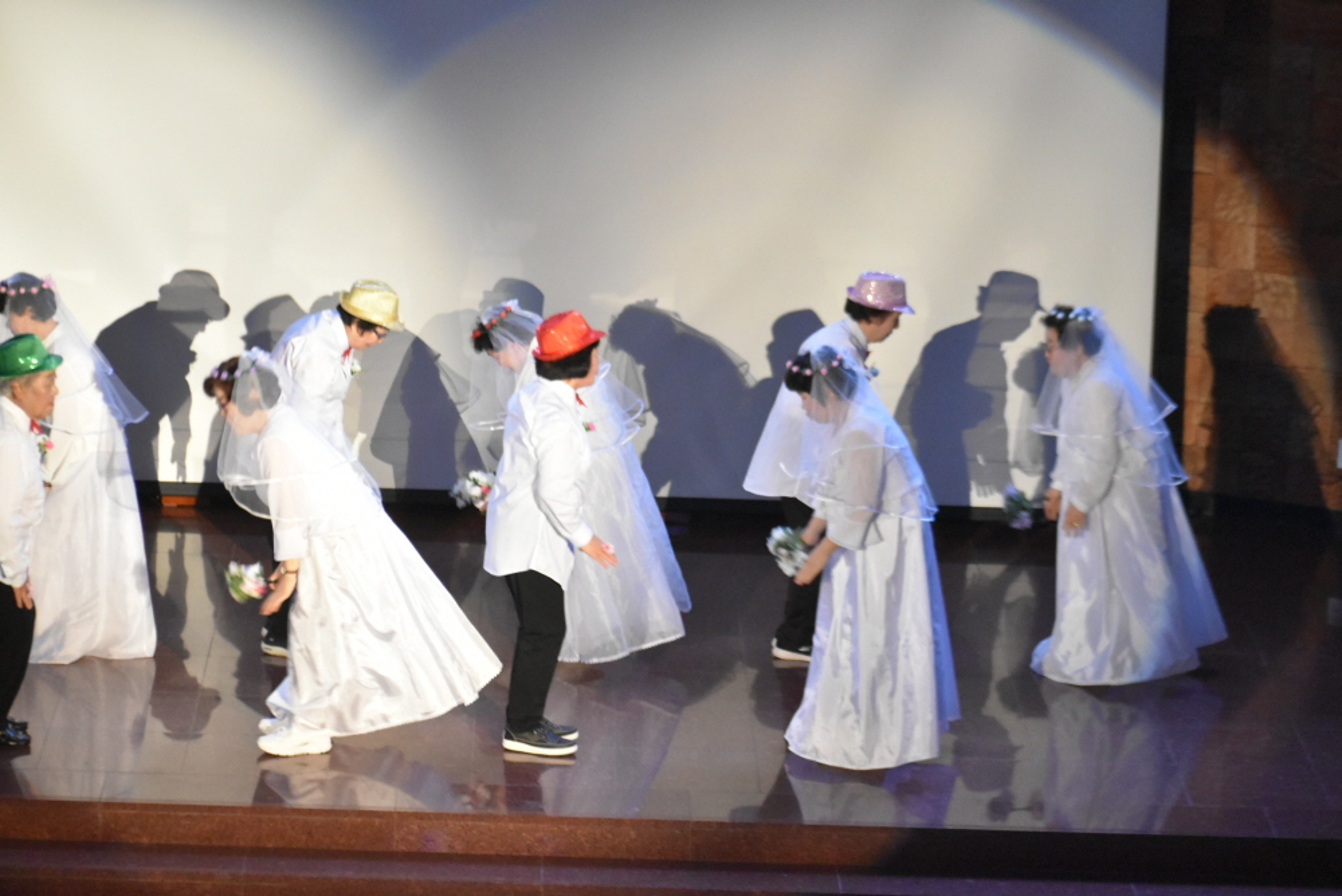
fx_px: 5147
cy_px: 448
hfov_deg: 14.9
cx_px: 671
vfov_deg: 10.0
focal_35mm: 138
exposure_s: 1/60
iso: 5000
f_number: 4.8
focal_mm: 92
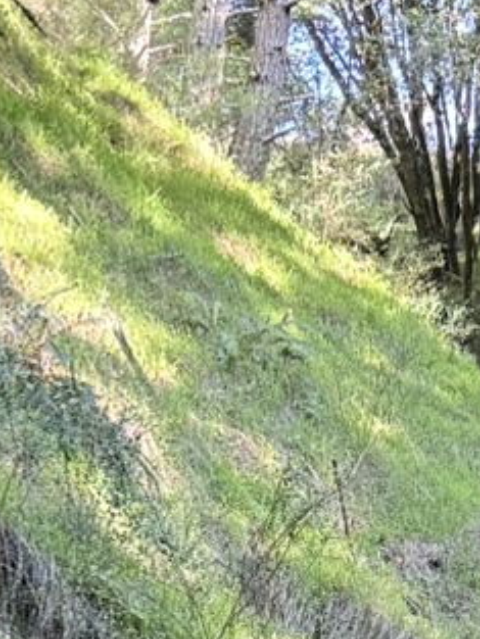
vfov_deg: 11.2
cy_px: 1366
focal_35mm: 157
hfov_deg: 9.4
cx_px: 470
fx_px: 2901
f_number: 1.78
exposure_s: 1/60
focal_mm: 6.76
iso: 250
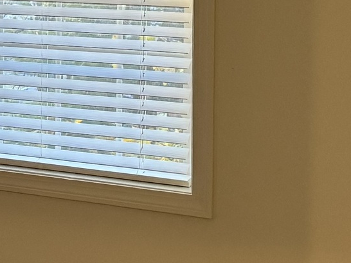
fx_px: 1369
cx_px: -198
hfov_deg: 13.6
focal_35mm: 135
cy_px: -36
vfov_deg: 10.8
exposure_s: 1/60
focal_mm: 6.76
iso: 320
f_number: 1.78
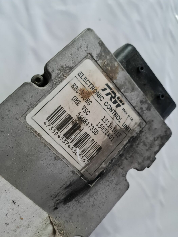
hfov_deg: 53.1
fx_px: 178
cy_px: 118
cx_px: 89
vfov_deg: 67.3
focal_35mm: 26
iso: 640
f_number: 1.8
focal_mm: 5.4
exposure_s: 1/33
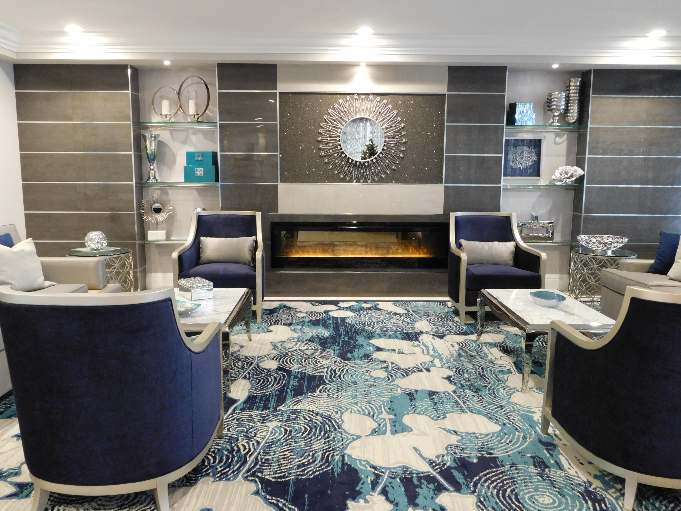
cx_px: 340
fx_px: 590
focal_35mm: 30
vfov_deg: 46.8
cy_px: 256
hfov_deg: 60.0
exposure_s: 1/15
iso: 400
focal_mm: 5.3
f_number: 3.2
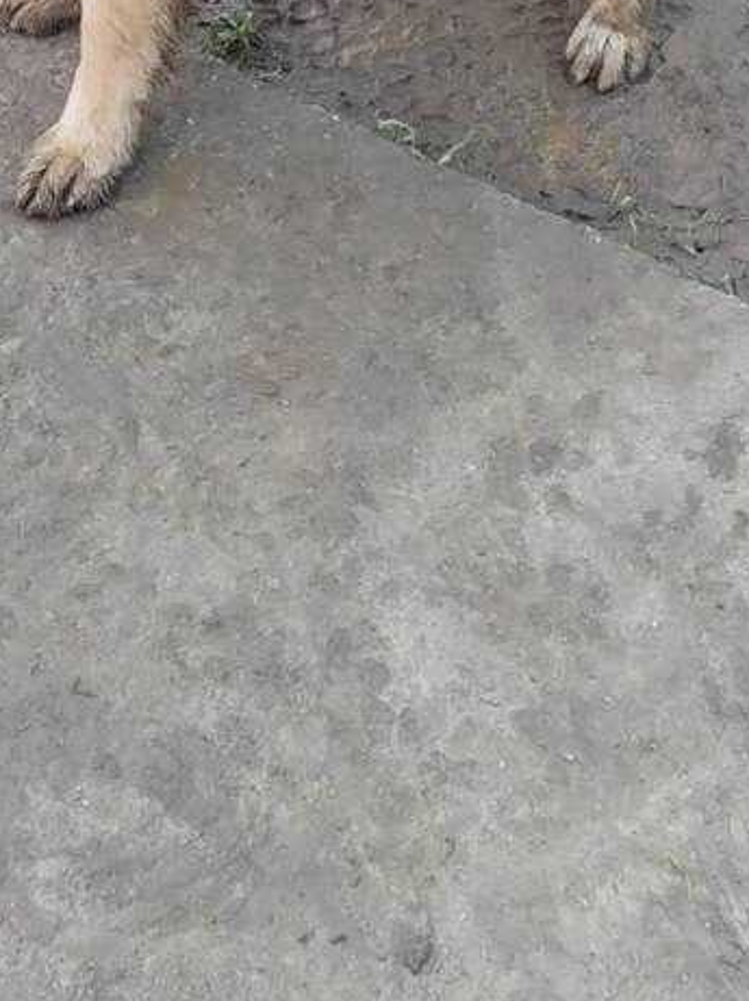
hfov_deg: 17.2
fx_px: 2427
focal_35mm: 84
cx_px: 2
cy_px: -358
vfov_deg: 20.9
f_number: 1.8
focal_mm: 4.75
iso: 588
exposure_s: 1/60
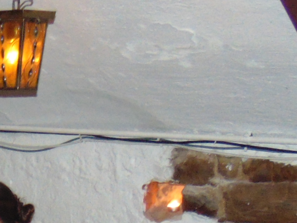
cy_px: 369
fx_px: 1021
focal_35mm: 119
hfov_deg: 14.8
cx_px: -206
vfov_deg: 11.7
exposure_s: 1/8
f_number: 3
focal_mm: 4.5
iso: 200
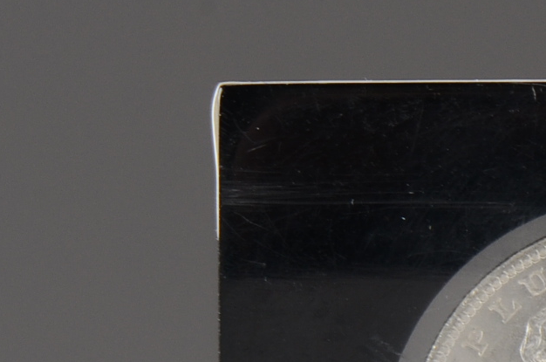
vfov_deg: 2.7
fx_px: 7600
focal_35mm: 502
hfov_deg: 4.1
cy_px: 631
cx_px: 704
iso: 320
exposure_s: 1/100
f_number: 14
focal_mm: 85
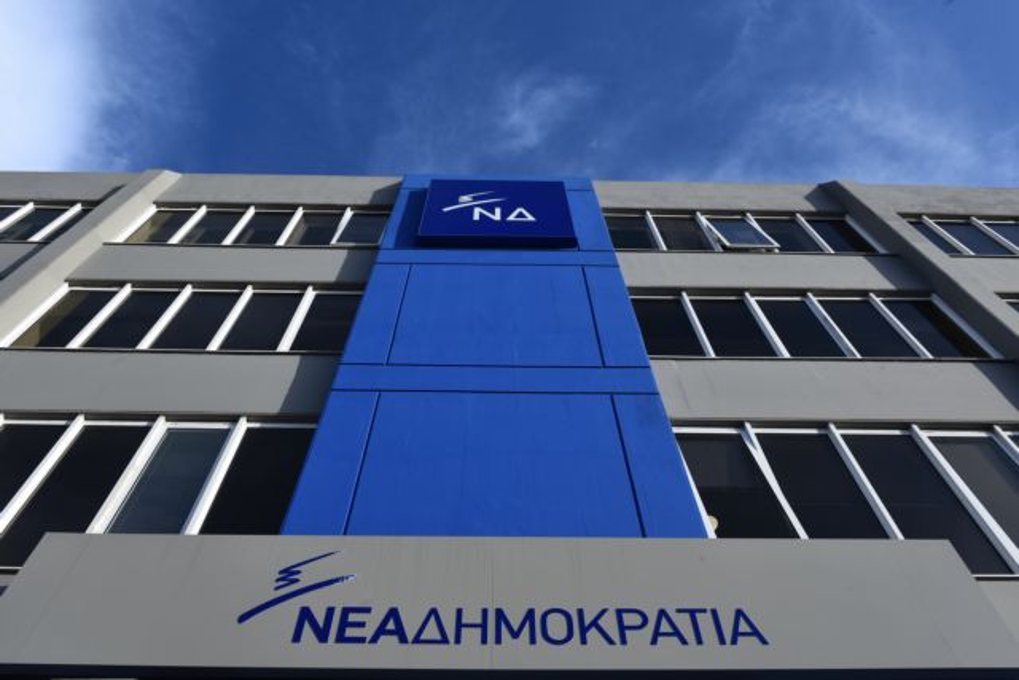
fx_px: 821
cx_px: 510
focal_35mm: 29
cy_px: 340
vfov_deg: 45.0
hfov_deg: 63.6
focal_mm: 29
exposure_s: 1/160
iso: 200
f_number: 14
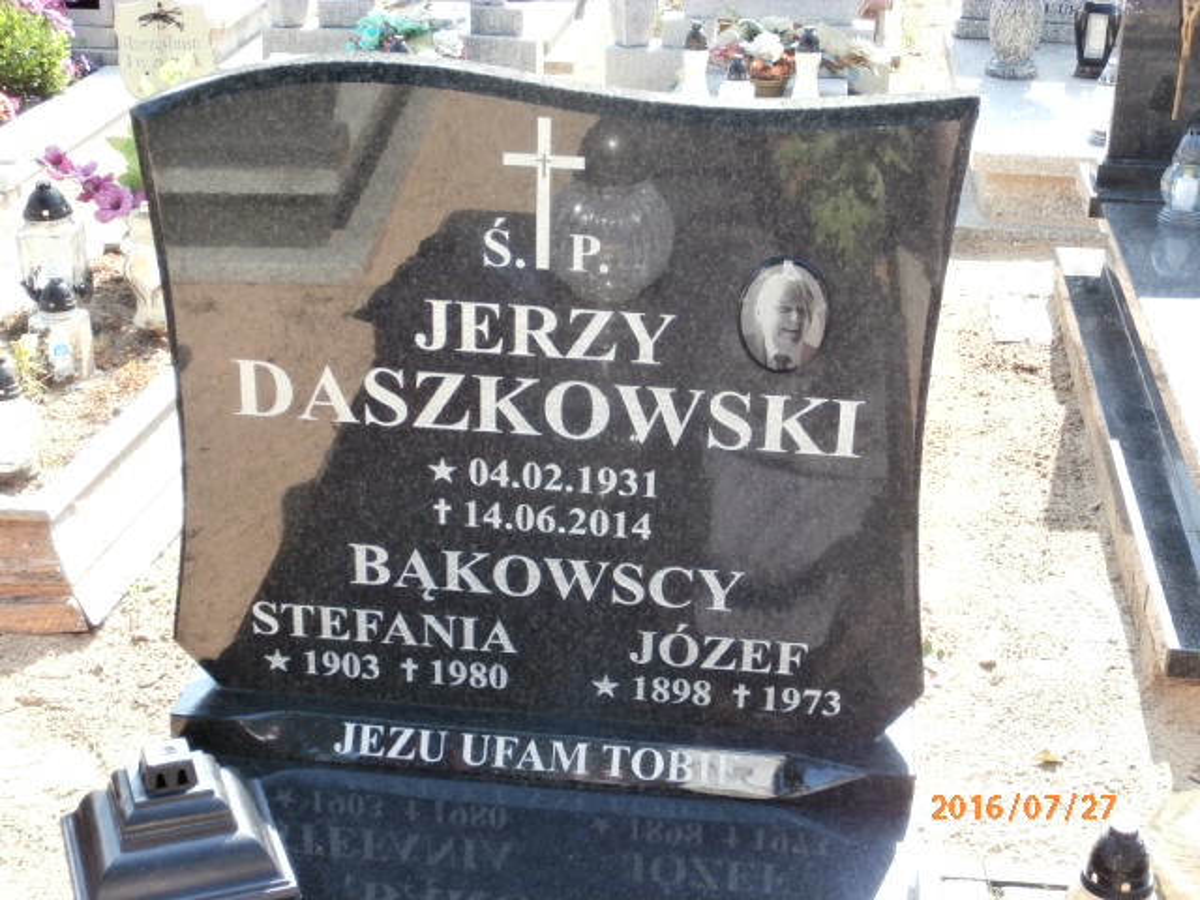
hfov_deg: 33.8
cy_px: 450
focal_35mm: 57
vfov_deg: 25.7
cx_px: 600
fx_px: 1976
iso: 100
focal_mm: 10.11
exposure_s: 1/80
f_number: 4.5
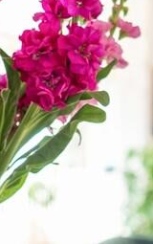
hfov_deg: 9.2
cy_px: 146
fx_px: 951
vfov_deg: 14.6
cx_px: 98
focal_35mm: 143
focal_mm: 23
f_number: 2.5
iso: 160
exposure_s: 1/125
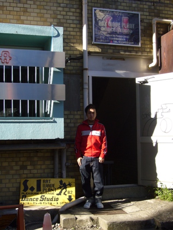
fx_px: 366
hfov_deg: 26.6
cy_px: 115
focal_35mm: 55
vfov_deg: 34.9
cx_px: 86
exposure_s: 1/400
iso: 80
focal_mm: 9.1
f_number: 3.5
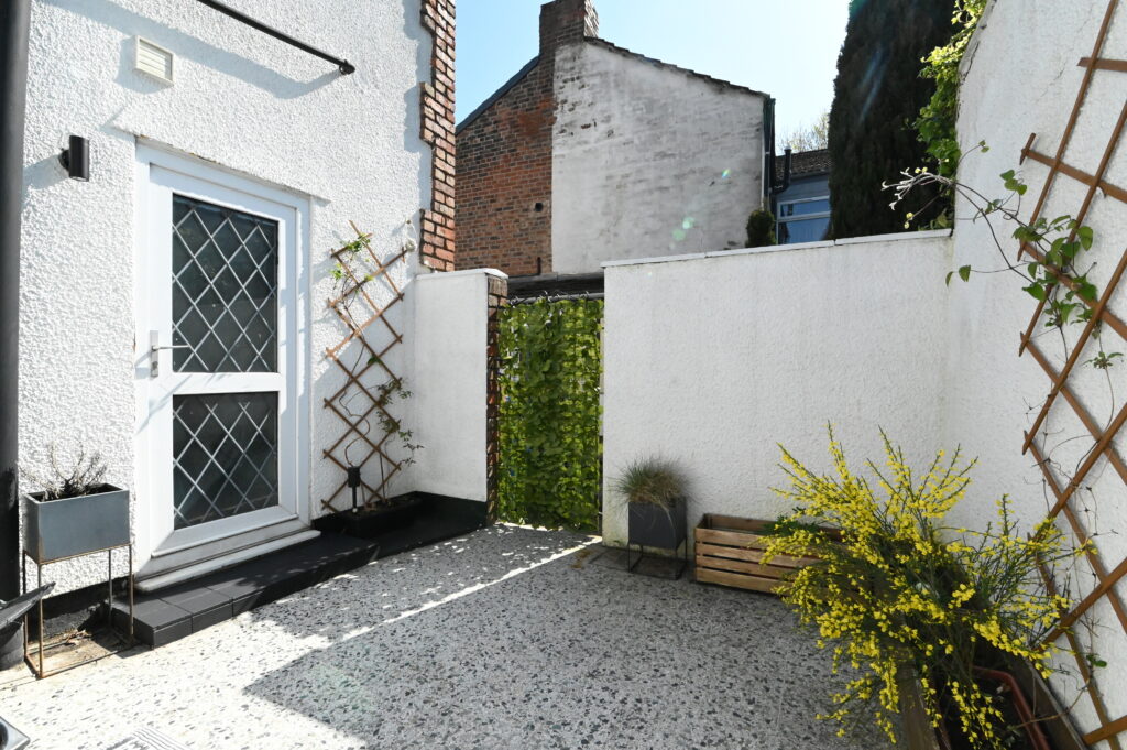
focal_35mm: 15
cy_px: 375
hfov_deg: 100.4
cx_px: 564
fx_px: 469
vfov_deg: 77.2
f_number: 10
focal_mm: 15
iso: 10000
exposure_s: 1/8000
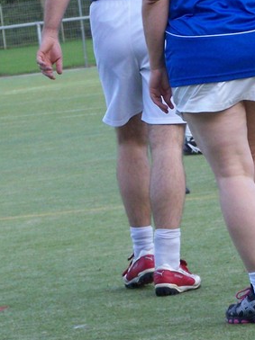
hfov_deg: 4.3
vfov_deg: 5.7
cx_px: 142
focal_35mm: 347
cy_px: 30
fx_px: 3412
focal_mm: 21.2
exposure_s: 1/400
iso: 160
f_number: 3.3
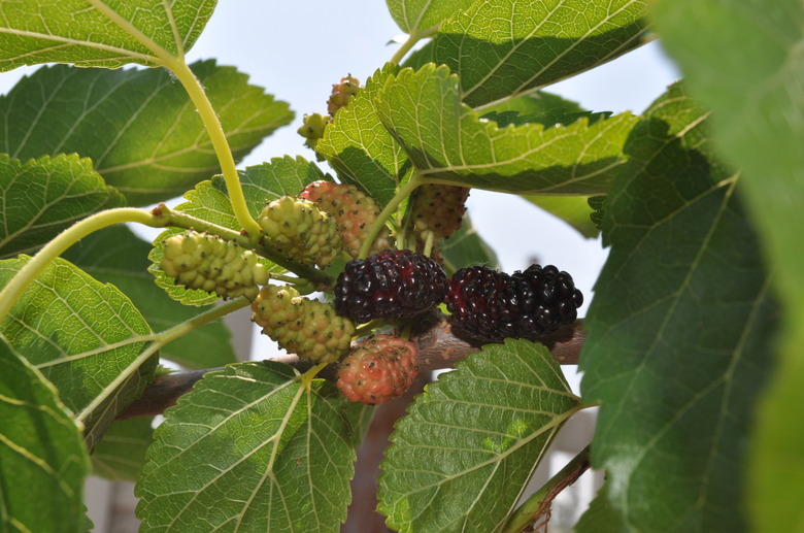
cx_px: 402
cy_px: 266
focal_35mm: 48
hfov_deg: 41.2
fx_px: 1070
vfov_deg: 28.0
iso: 200
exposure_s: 1/200
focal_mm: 32
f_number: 14
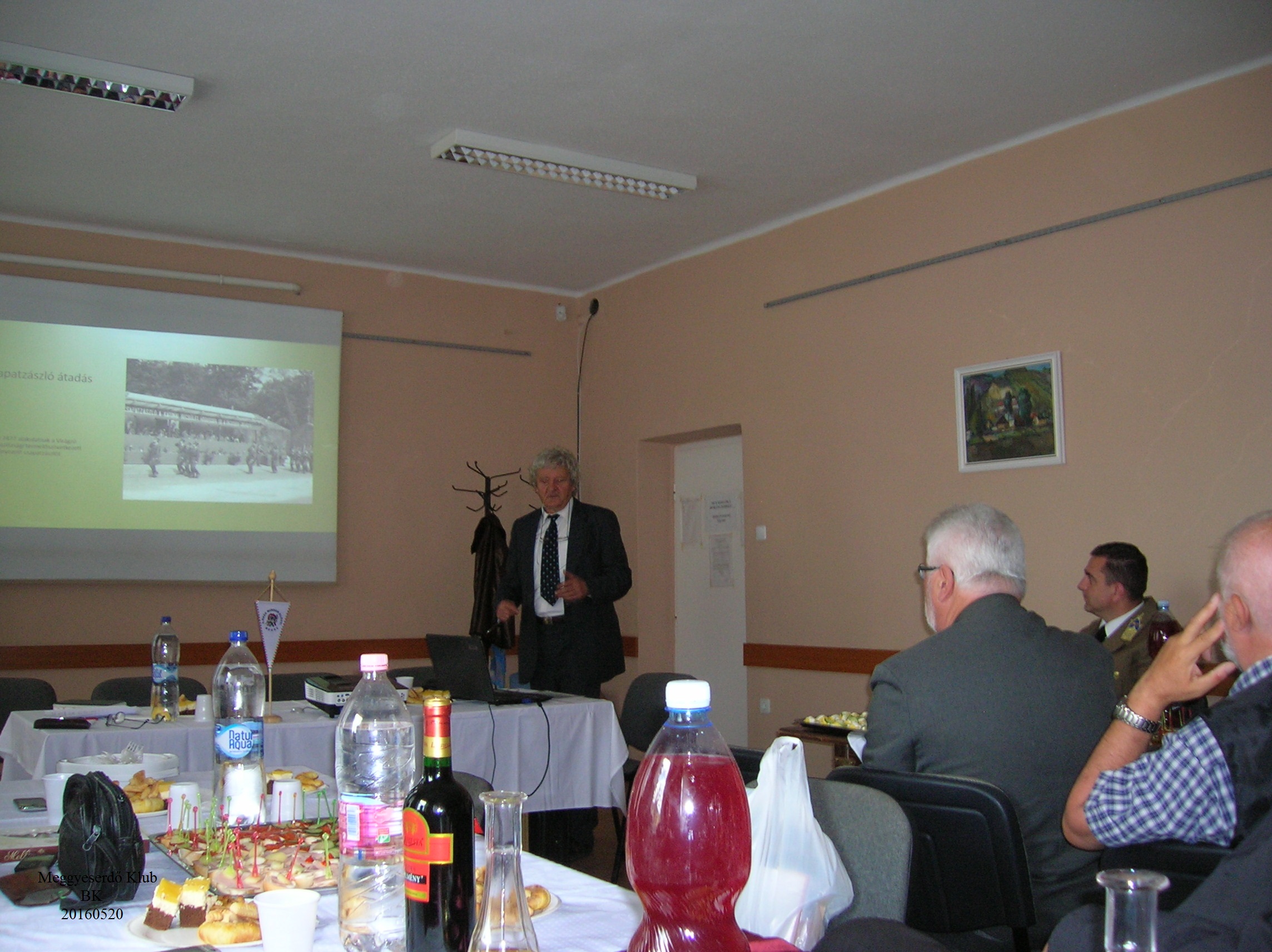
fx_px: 1248
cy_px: 476
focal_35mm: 34
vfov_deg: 41.7
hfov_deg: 54.0
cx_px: 636
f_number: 2.9
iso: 103
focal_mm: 5.7
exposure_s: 1/60.1
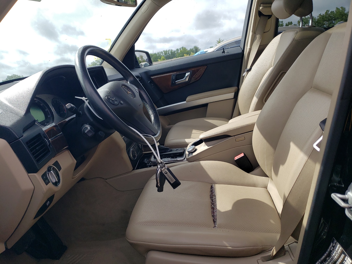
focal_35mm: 26
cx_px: 176
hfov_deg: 67.3
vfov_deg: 53.1
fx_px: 264
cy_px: 132
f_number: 1.5
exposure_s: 1/2000
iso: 50
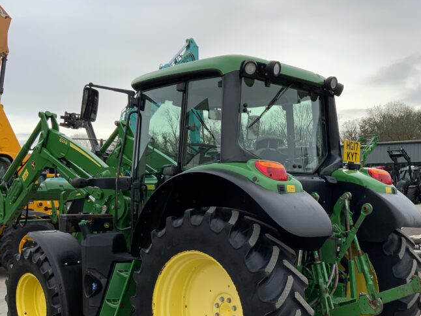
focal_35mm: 46
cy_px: 227
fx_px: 559
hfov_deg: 40.9
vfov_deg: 31.1
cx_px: 266
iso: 16
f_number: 1.8
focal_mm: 3
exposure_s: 1/1055
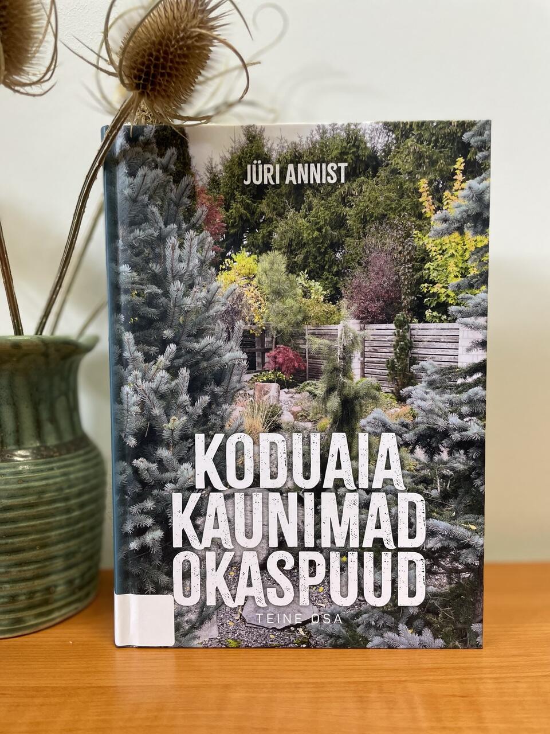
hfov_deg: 53.1
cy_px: 367
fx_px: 551
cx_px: 275
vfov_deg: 67.3
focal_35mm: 26
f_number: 1.6
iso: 100
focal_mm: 4.2
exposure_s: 1/100
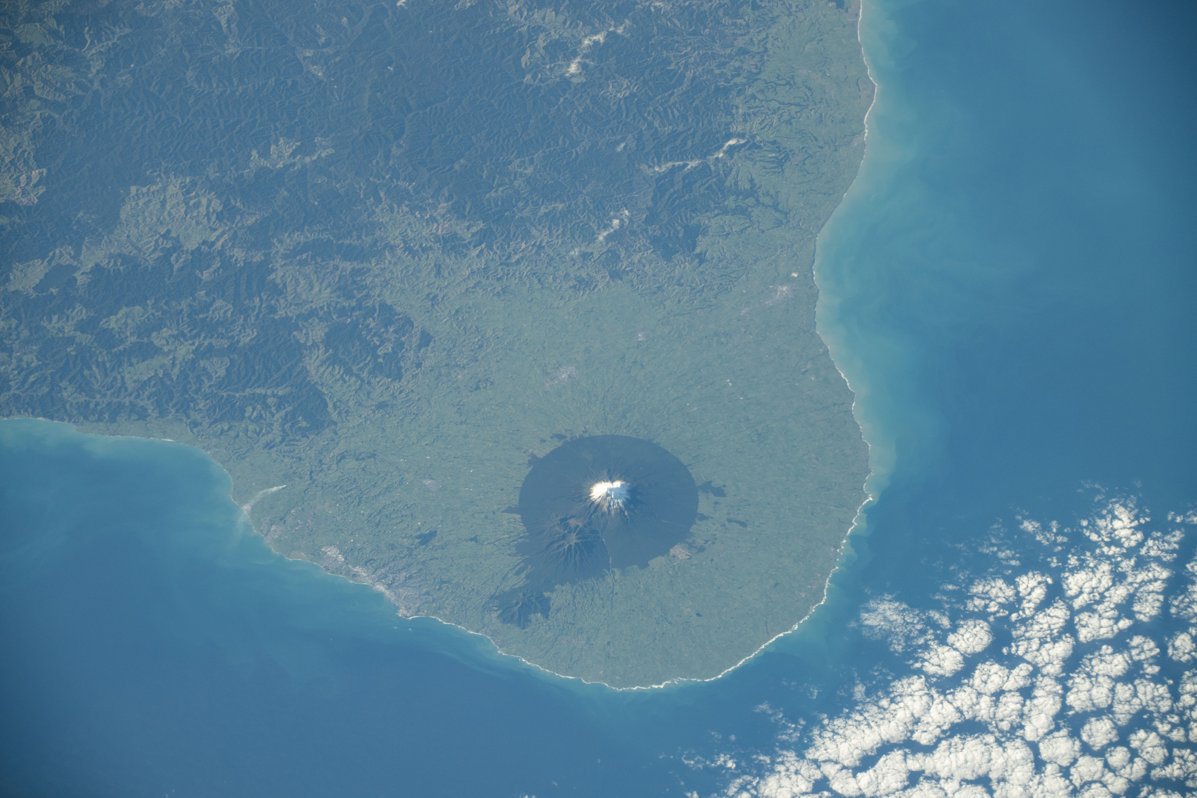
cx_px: 601
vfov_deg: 8.0
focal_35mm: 171
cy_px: 400
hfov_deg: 12.0
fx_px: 5685
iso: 500
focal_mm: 170
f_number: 7.1
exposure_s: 1/1000
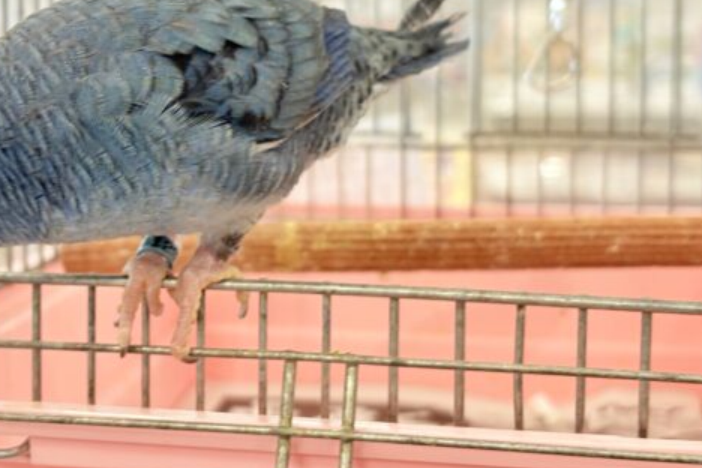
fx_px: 1443
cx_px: 244
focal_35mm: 74
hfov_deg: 27.2
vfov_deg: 18.3
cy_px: 128
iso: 64
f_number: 1.6
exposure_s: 1/50
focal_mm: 5.96
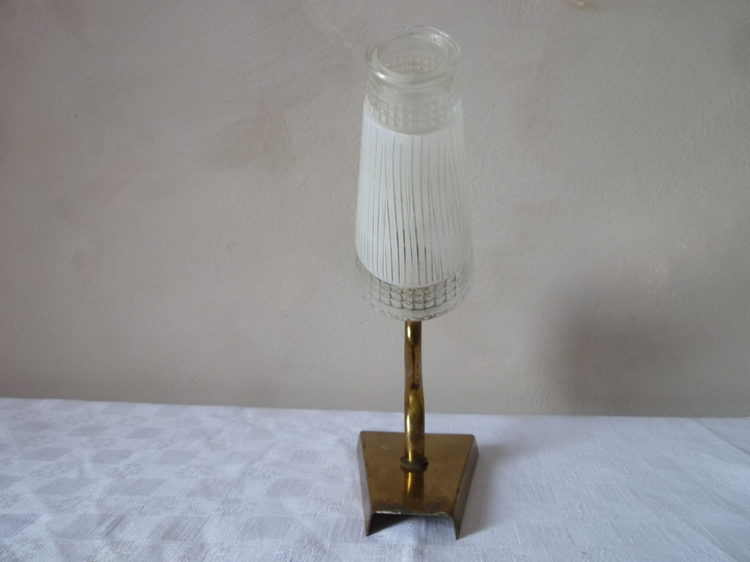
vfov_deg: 54.9
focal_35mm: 25
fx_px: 542
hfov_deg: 69.4
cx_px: 375
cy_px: 281
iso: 250
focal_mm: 4.5
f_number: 2.8
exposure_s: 1/30
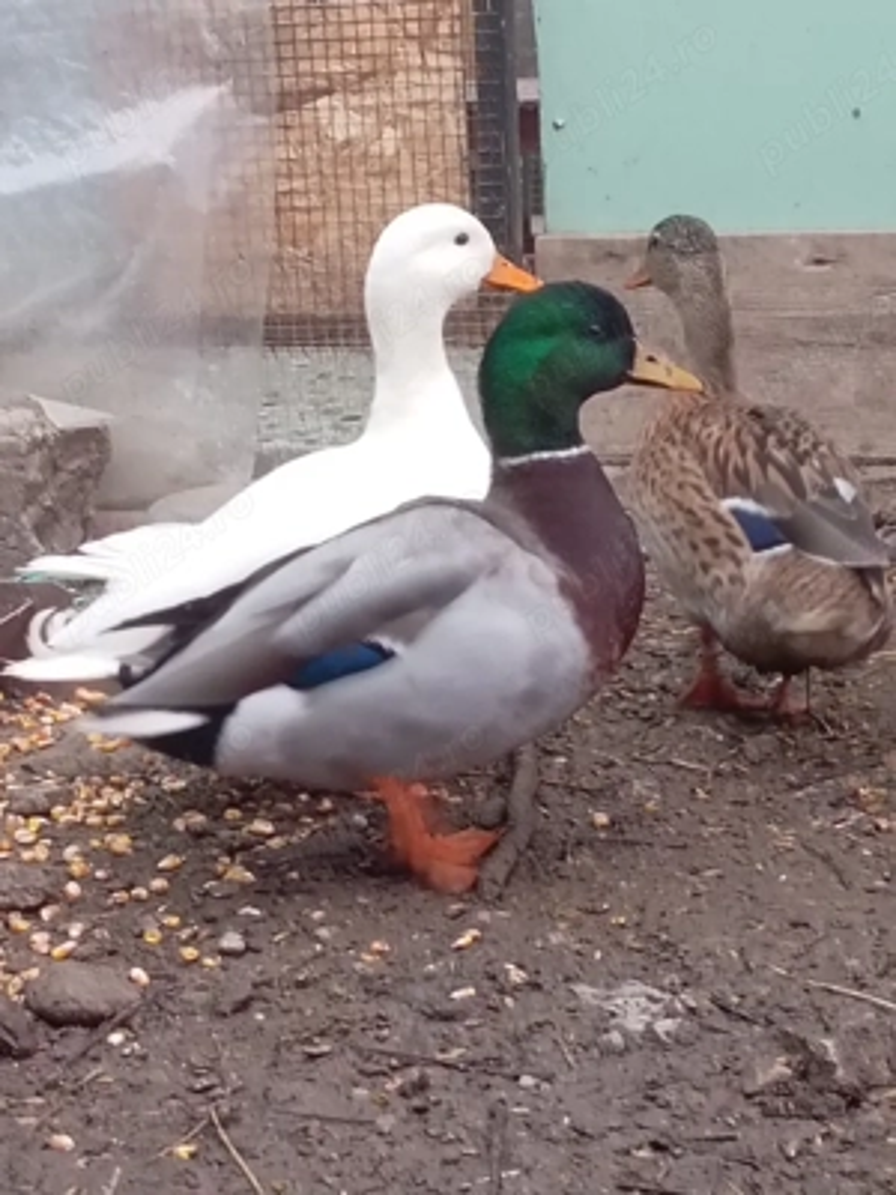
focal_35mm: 92
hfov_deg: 16.1
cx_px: 448
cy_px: 598
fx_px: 3175
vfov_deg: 21.3
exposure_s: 1/25
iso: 312
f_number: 1.8
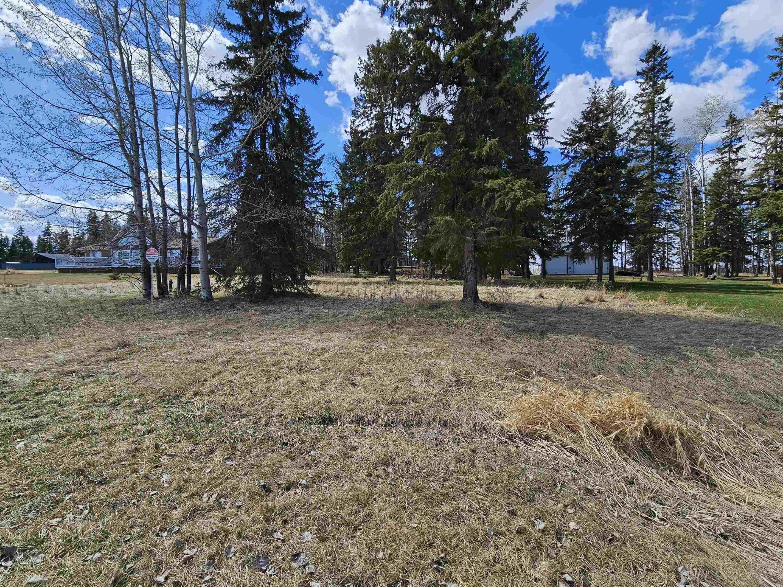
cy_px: 282
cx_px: 386
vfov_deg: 85.6
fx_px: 317
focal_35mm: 14
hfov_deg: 102.1
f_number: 2.2
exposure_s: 1/1614
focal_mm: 2.2
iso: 50
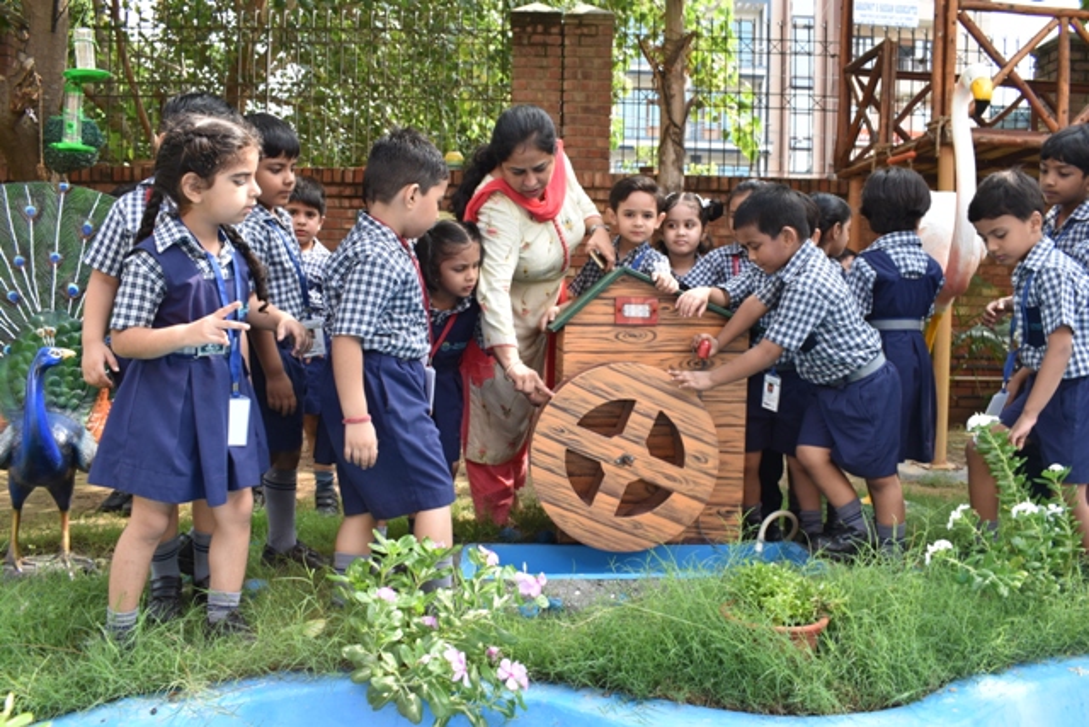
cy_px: 364
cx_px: 544
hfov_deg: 61.9
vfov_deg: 43.6
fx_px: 908
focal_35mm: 30
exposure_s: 1/200
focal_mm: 20
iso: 400
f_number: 7.1
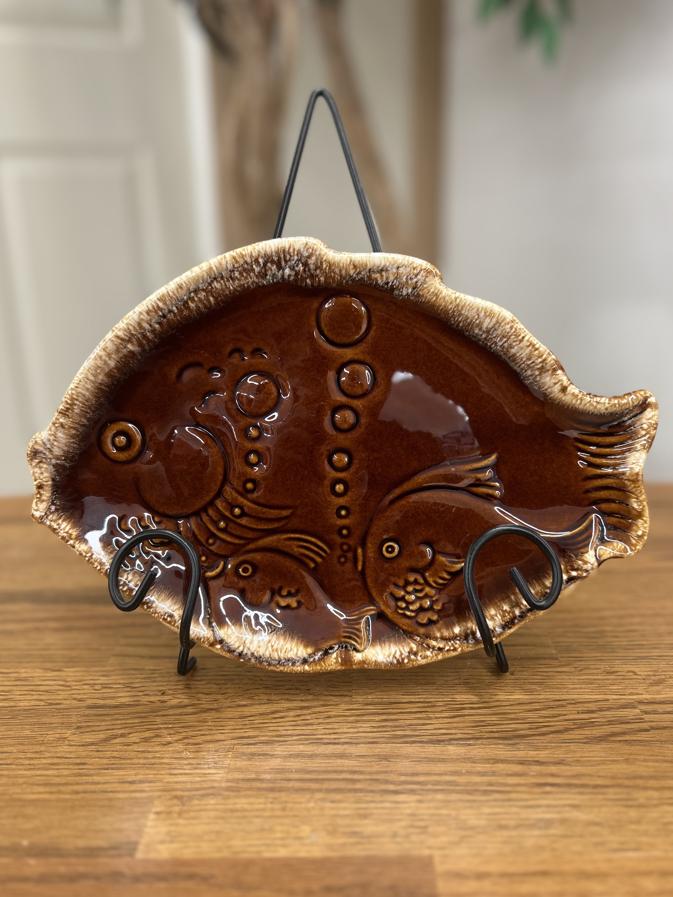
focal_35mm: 26
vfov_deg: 67.3
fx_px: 674
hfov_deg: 53.1
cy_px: 448
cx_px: 336
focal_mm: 5.7
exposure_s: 1/60
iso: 80
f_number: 1.5
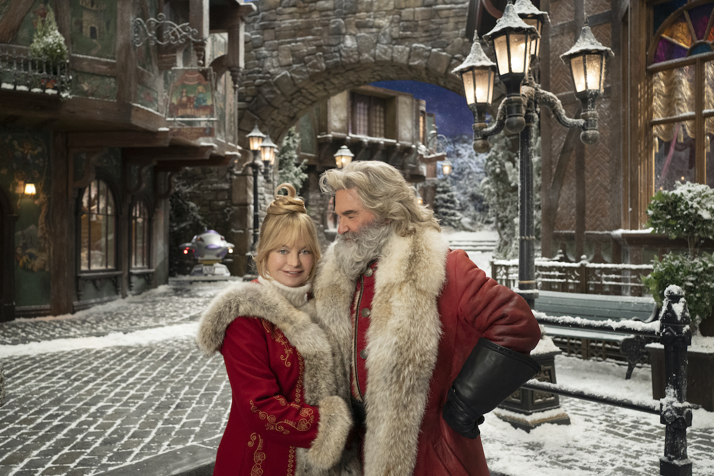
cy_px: 238
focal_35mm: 35
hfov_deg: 54.4
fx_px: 694
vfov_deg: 37.9
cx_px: 357
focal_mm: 35
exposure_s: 1/125
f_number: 4.5
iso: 4000
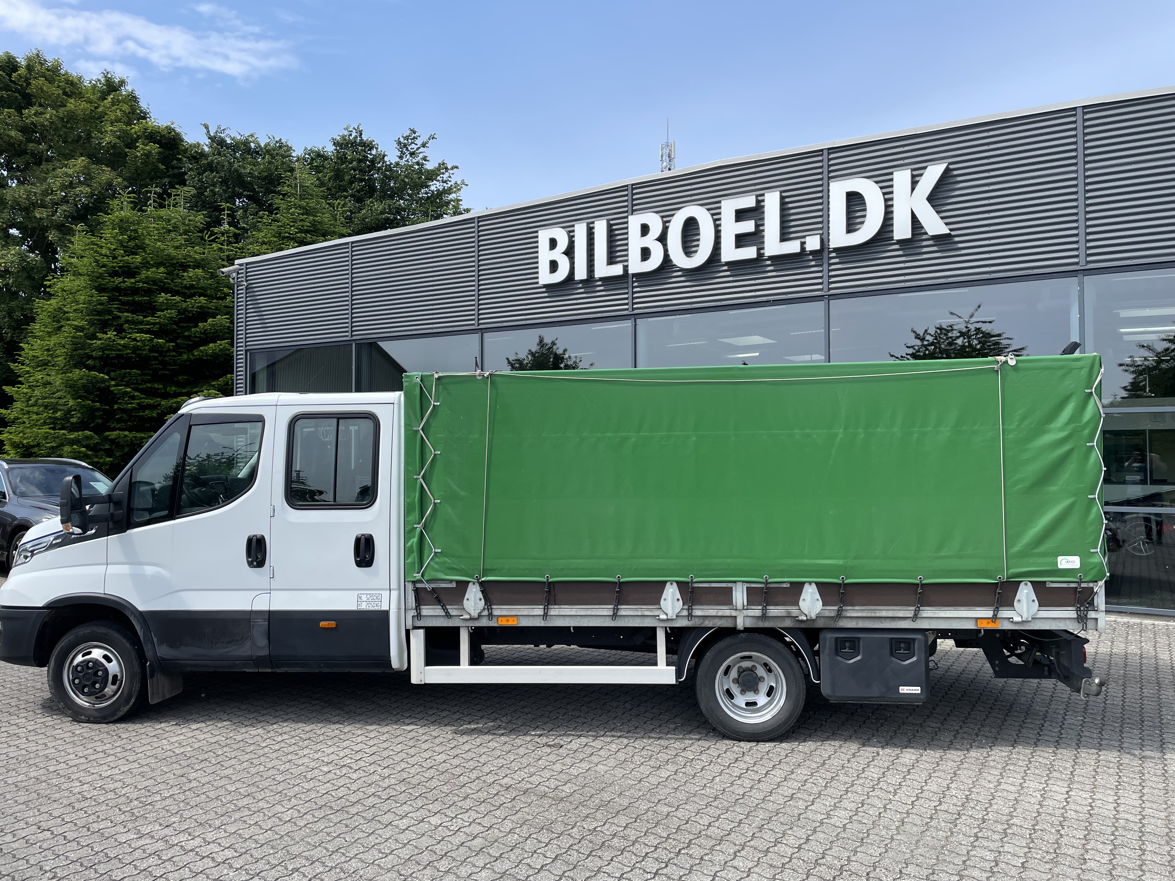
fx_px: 883
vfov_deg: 53.1
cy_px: 440
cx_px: 588
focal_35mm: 26
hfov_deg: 67.3
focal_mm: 4.2
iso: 32
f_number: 1.6
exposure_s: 1/2398
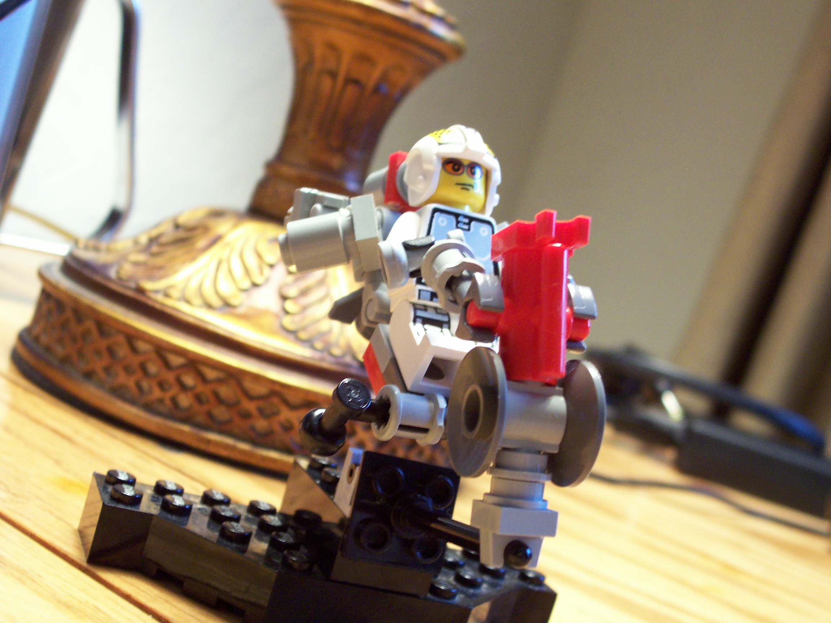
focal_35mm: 53
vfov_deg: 27.5
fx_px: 1272
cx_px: 416
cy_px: 312
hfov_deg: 36.2
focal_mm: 8.7
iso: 160
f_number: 3.2
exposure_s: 1/15
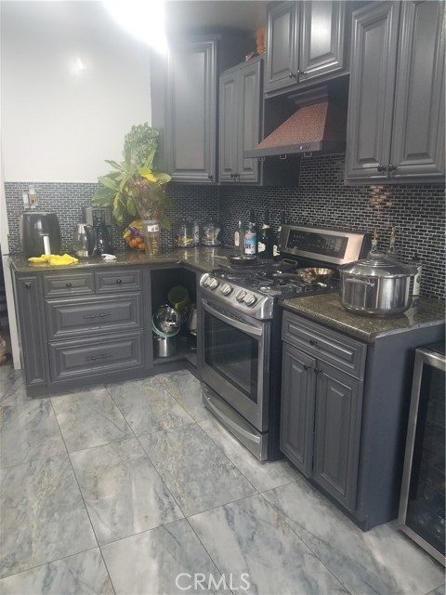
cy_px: 298
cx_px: 223
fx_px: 447
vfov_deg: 67.3
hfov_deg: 53.1
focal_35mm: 26
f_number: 1.7
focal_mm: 4.3
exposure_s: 1/30
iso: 250
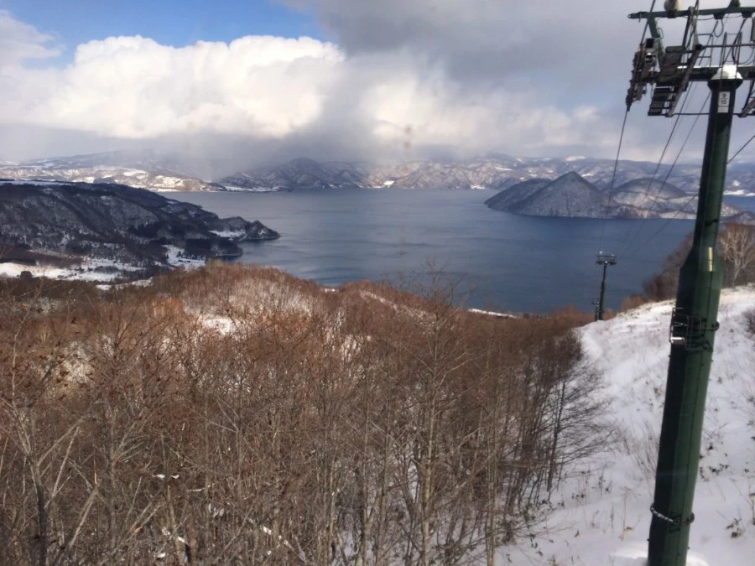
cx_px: 378
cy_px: 283
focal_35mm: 29
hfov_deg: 61.7
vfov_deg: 48.2
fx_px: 633
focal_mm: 4.15
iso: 32
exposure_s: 1/1642
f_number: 2.2
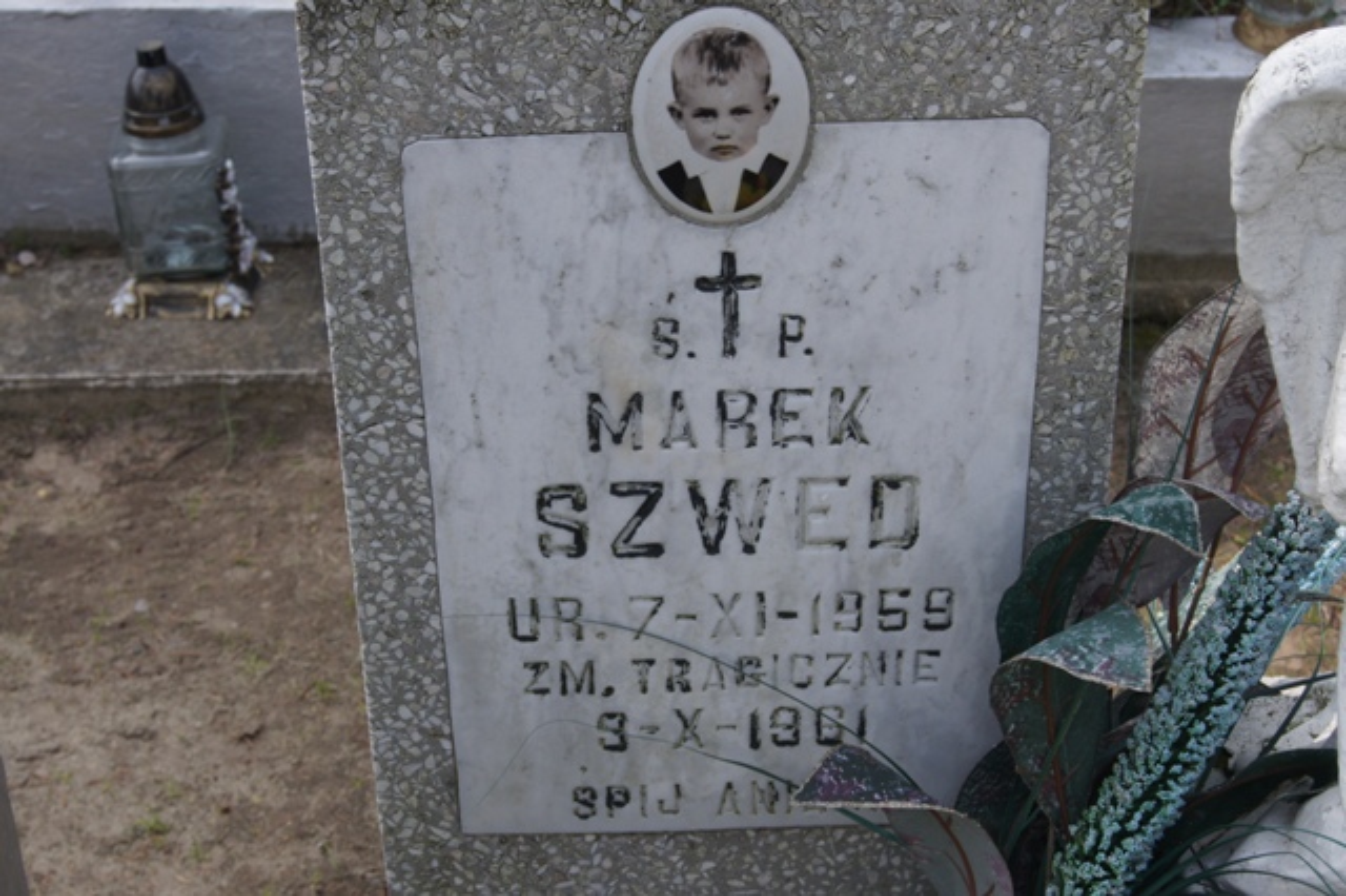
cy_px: 448
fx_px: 2242
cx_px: 673
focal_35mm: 60
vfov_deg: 22.6
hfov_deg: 33.4
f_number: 13
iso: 200
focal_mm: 40
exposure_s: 1/125
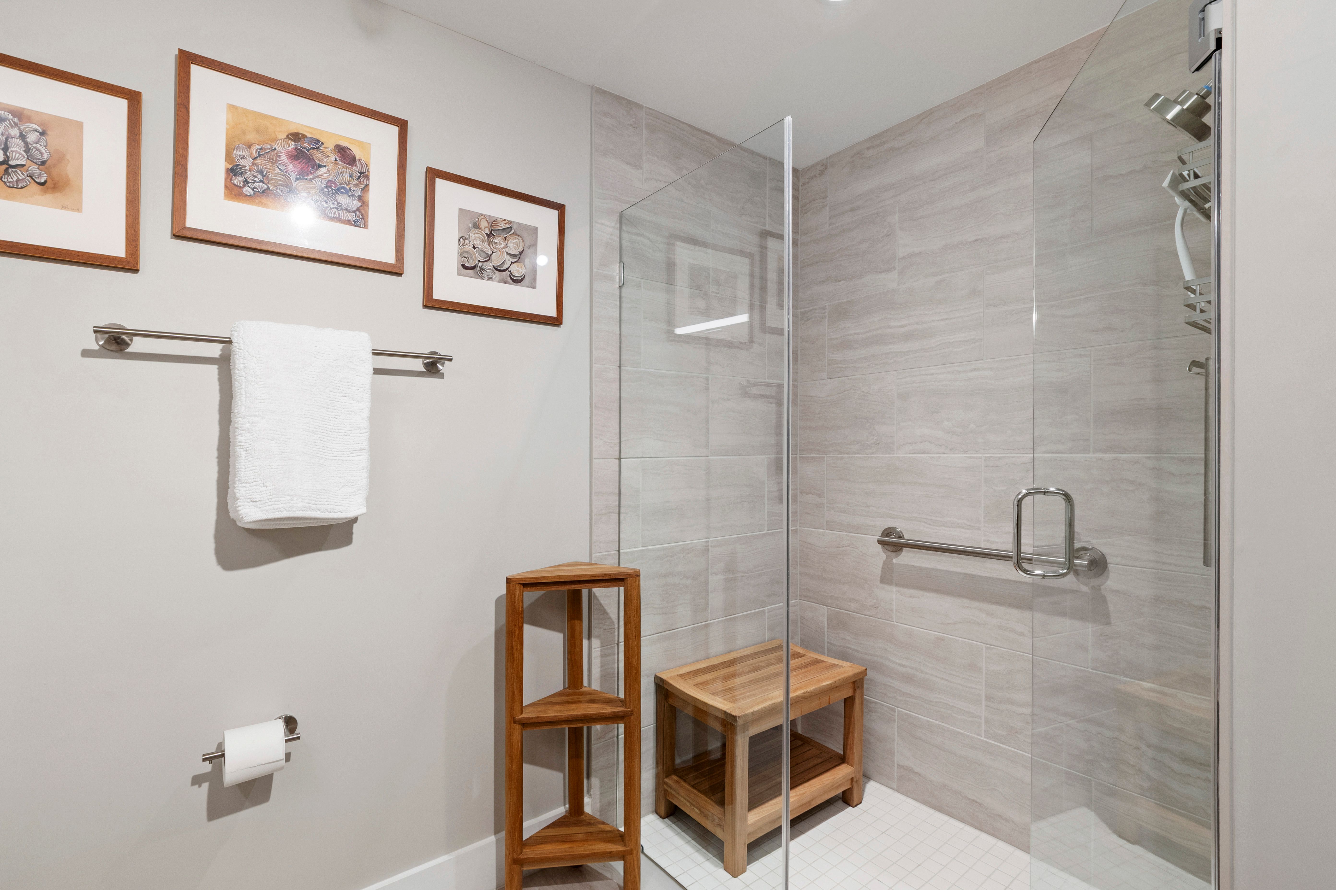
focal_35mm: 15
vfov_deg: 77.3
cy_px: 445
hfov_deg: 100.4
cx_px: 668
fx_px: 557
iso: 100
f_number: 8
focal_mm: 10
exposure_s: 1/4
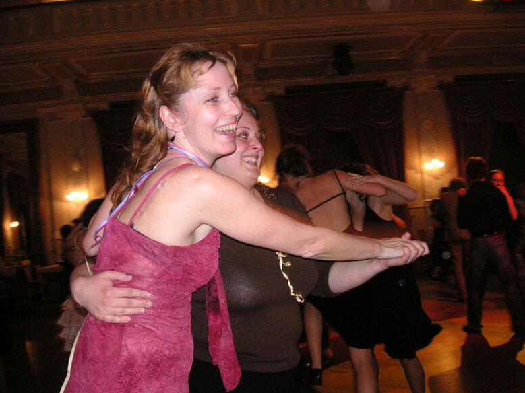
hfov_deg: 49.0
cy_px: 201
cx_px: 259
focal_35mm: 38
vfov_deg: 37.7
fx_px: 576
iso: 160
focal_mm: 6.1
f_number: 2.8
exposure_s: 1/45
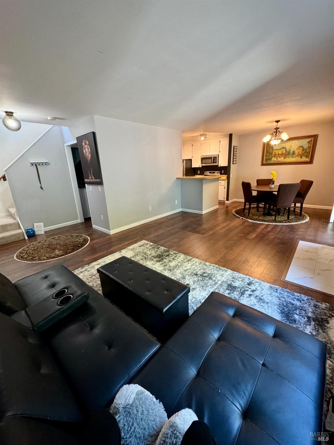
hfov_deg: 85.7
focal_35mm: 14
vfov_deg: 102.1
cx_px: 167
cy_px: 222
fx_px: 180
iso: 400
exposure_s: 1/60
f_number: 2.2
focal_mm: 2.22
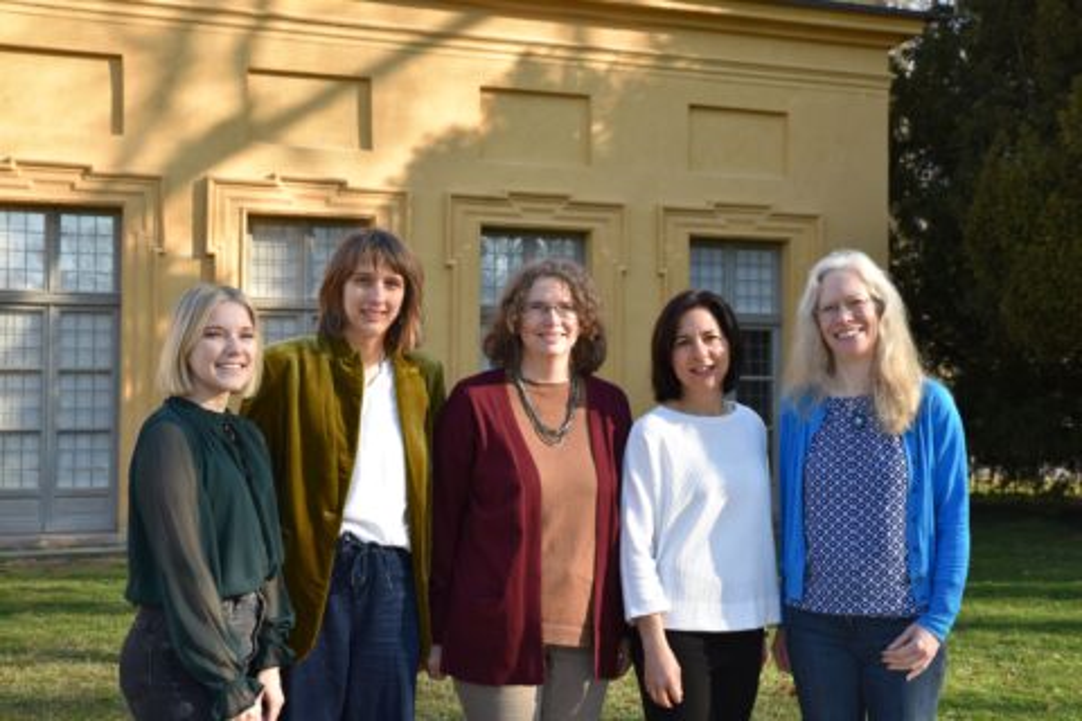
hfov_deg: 41.1
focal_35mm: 48
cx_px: 541
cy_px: 360
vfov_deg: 28.1
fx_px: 1443
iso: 400
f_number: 7.1
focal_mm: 48
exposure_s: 1/200
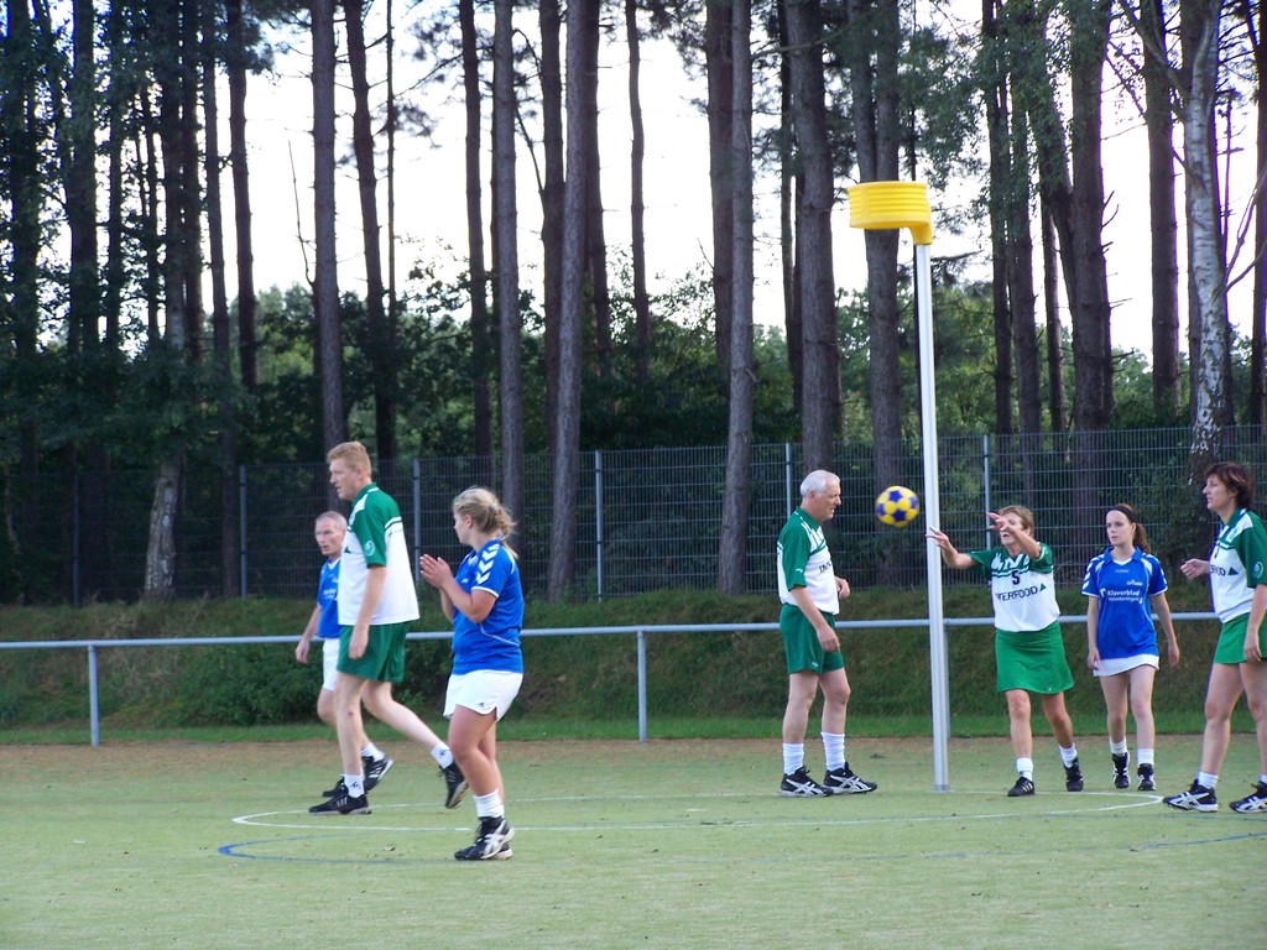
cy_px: 475
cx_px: 634
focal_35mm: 139
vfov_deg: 10.7
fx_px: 5088
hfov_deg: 14.2
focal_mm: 23.1
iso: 160
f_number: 3.3
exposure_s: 1/250
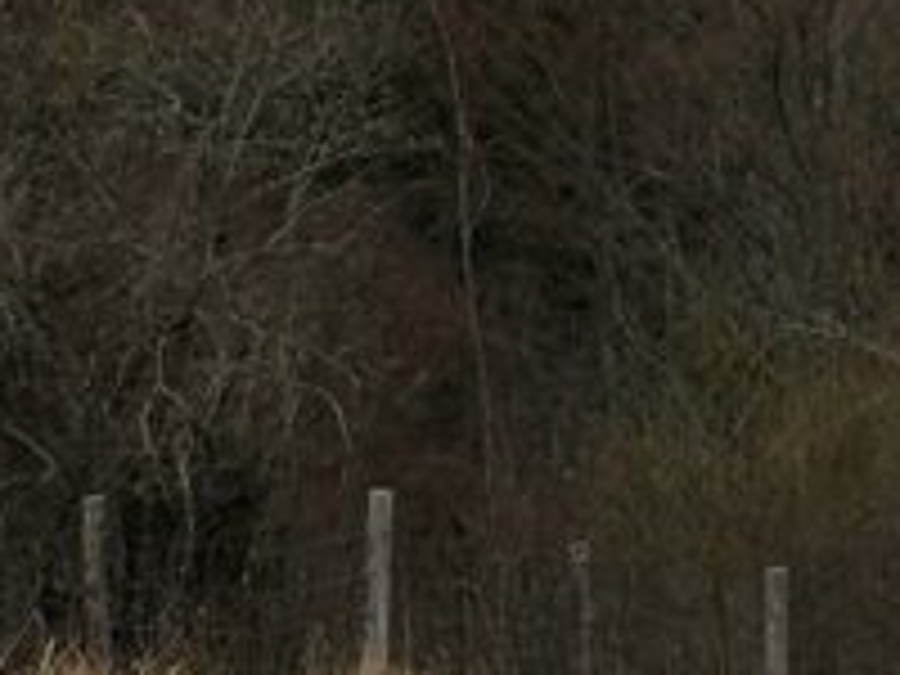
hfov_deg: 10.7
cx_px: 1710
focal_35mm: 172
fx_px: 4472
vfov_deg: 8.5
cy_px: -279
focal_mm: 7.7
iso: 100
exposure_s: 1/1600
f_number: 3.2
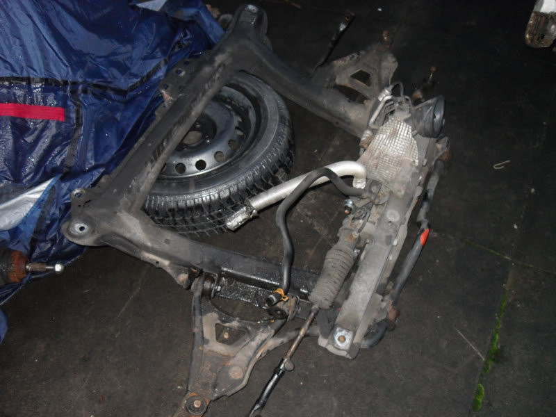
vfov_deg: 40.7
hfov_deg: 52.6
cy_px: 208
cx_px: 278
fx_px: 562
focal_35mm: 35
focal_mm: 6.2
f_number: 2.8
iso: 200
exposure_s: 1/45
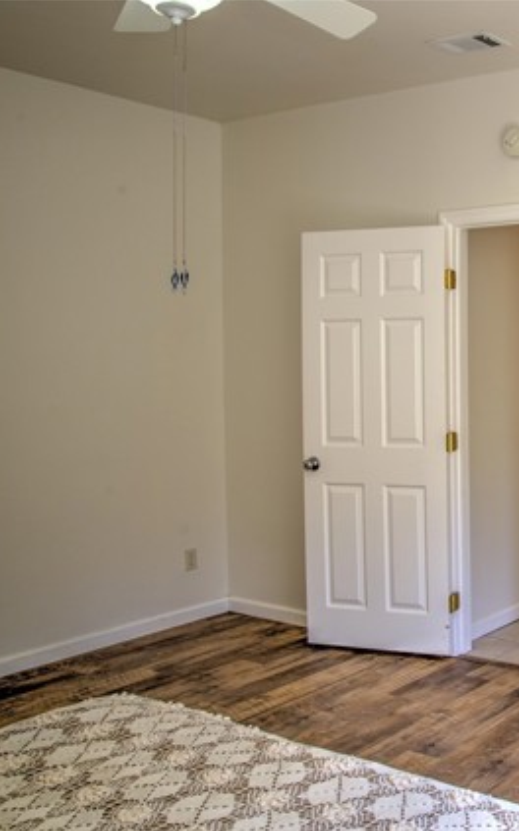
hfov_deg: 29.8
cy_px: 416
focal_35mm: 37
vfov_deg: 52.8
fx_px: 838
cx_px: 613
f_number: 9
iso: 200
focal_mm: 24
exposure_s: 1/50
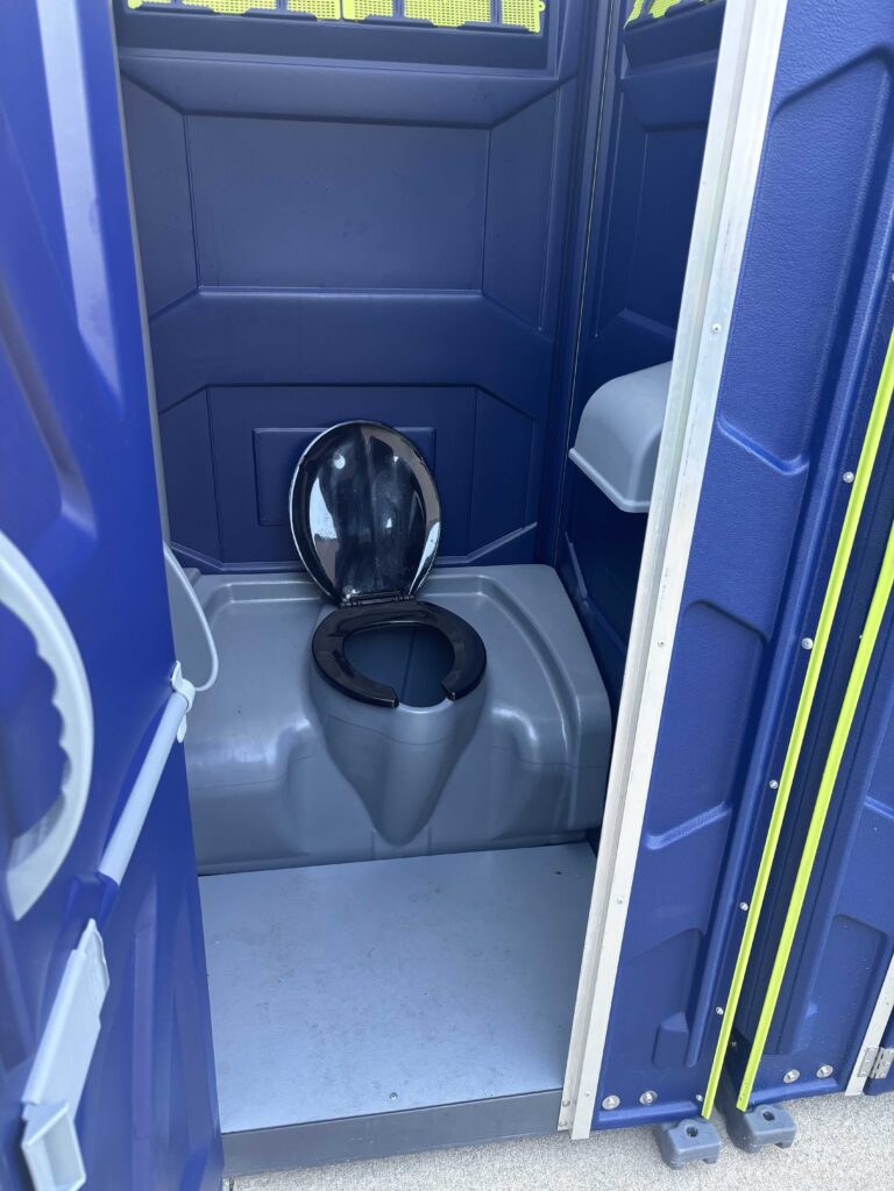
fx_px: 895
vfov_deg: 67.3
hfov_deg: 53.1
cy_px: 596
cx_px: 447
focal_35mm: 26
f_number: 1.6
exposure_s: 1/113
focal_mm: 5.96
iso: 125
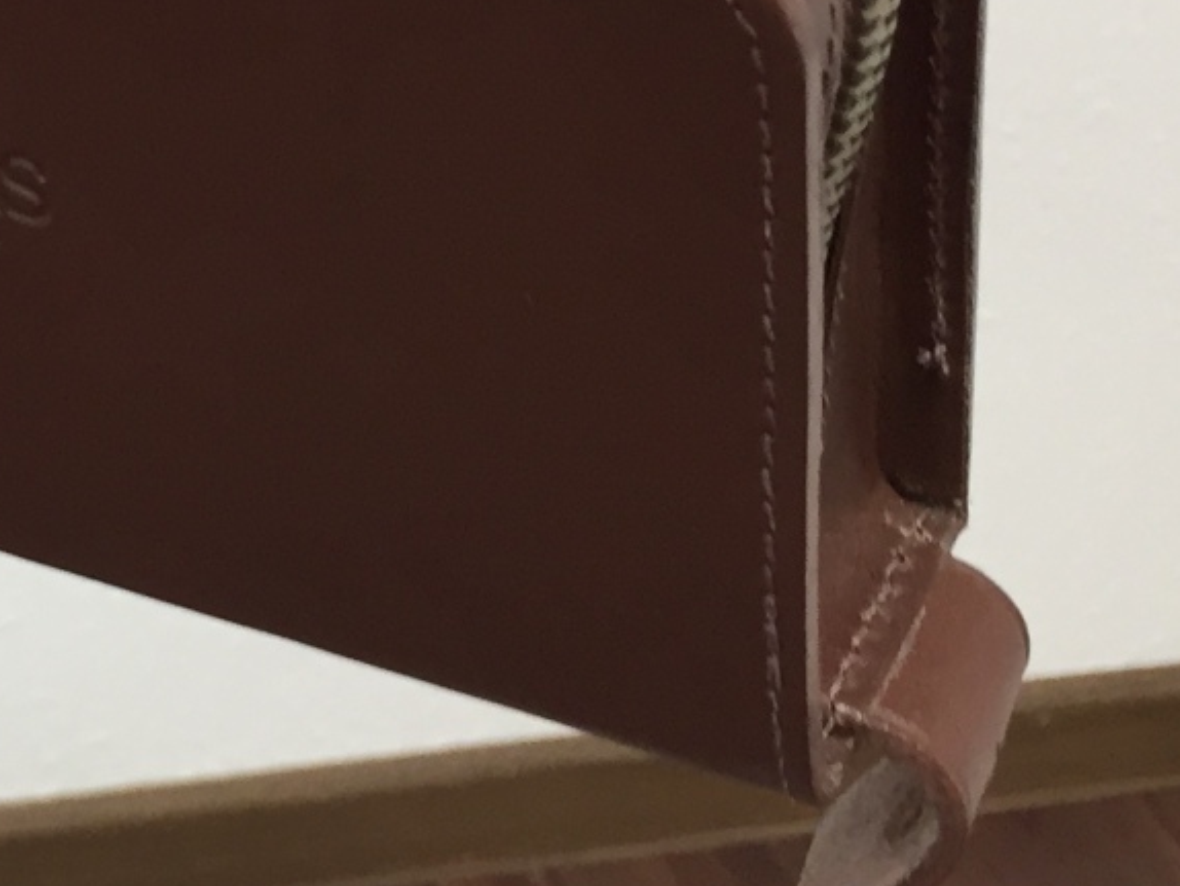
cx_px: -245
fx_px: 3444
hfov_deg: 18.4
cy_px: 88
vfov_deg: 14.5
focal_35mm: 101
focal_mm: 4.15
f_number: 2.2
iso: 80
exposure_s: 1/33
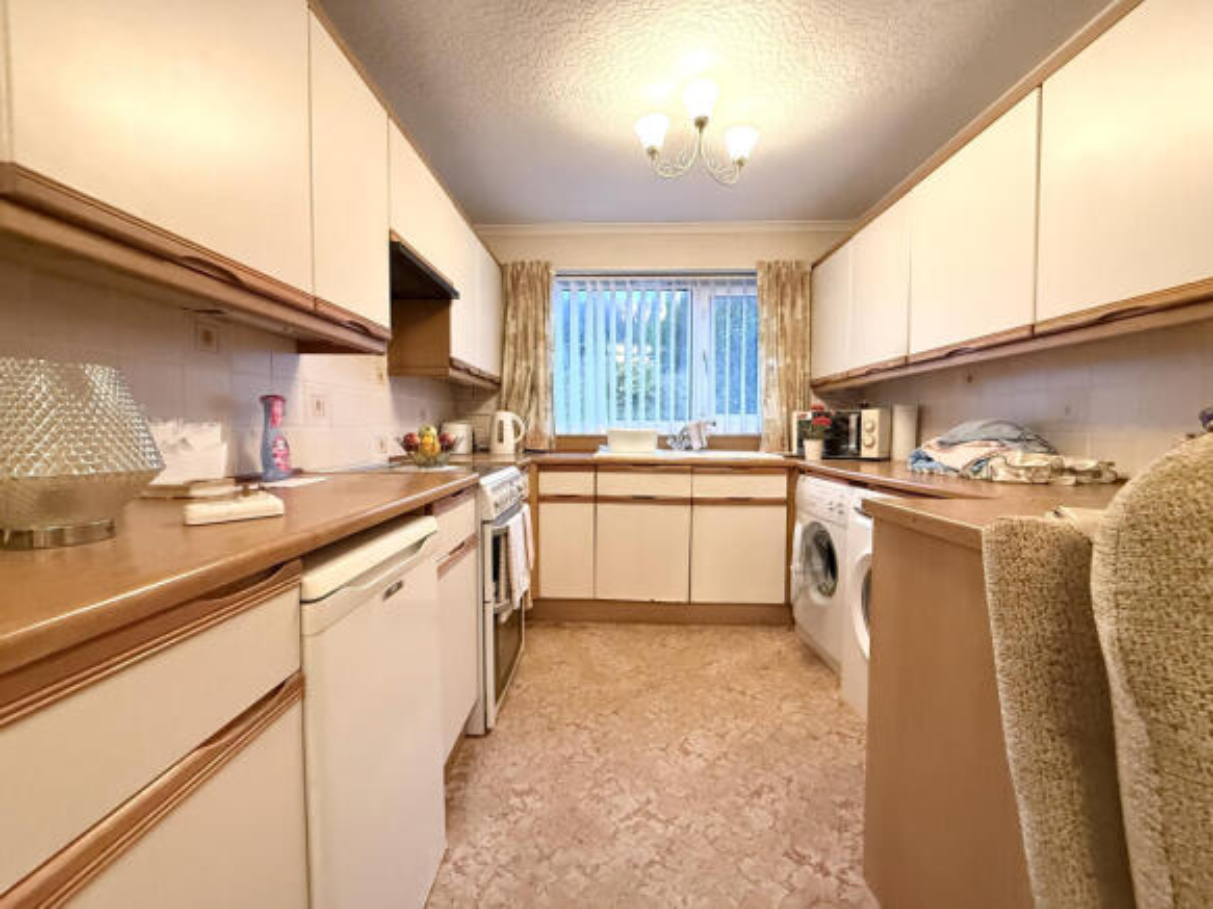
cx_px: 606
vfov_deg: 85.7
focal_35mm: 14
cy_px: 454
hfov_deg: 102.1
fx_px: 490
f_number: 2.2
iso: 640
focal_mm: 2.22
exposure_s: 1/50
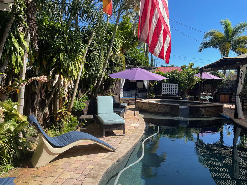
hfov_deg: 67.3
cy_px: 92
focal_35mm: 26
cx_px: 124
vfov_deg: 53.0
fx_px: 185
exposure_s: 1/2092
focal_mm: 4.2
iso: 32
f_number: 1.6
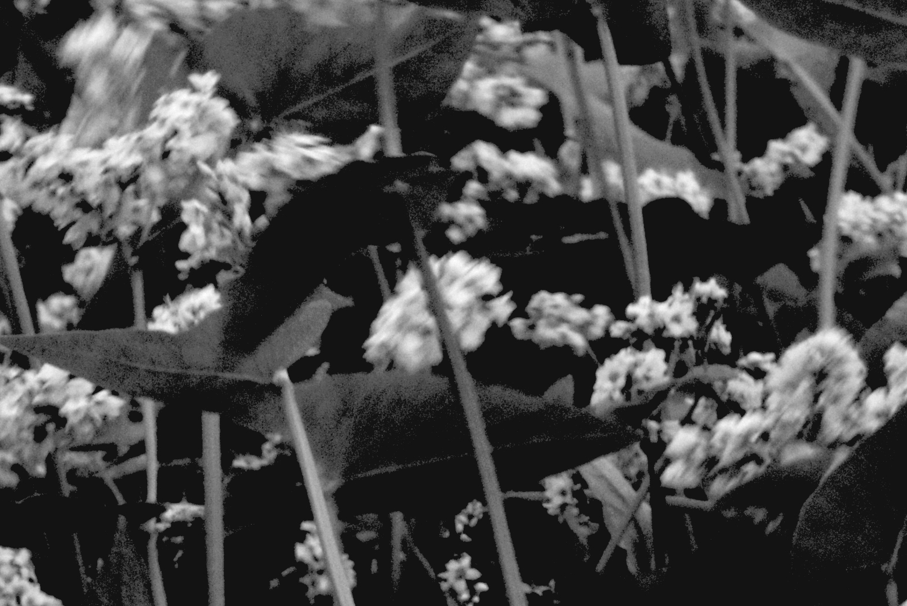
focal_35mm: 328
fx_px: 8267
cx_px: 599
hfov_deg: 6.3
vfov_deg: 4.2
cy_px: -168
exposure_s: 1/125
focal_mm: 85
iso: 2000
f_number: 29
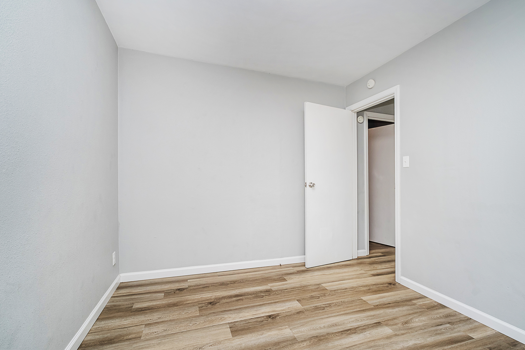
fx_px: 233
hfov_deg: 96.7
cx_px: 273
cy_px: 183
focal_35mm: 16
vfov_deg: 73.7
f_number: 4
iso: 500
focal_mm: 10
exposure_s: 1/40
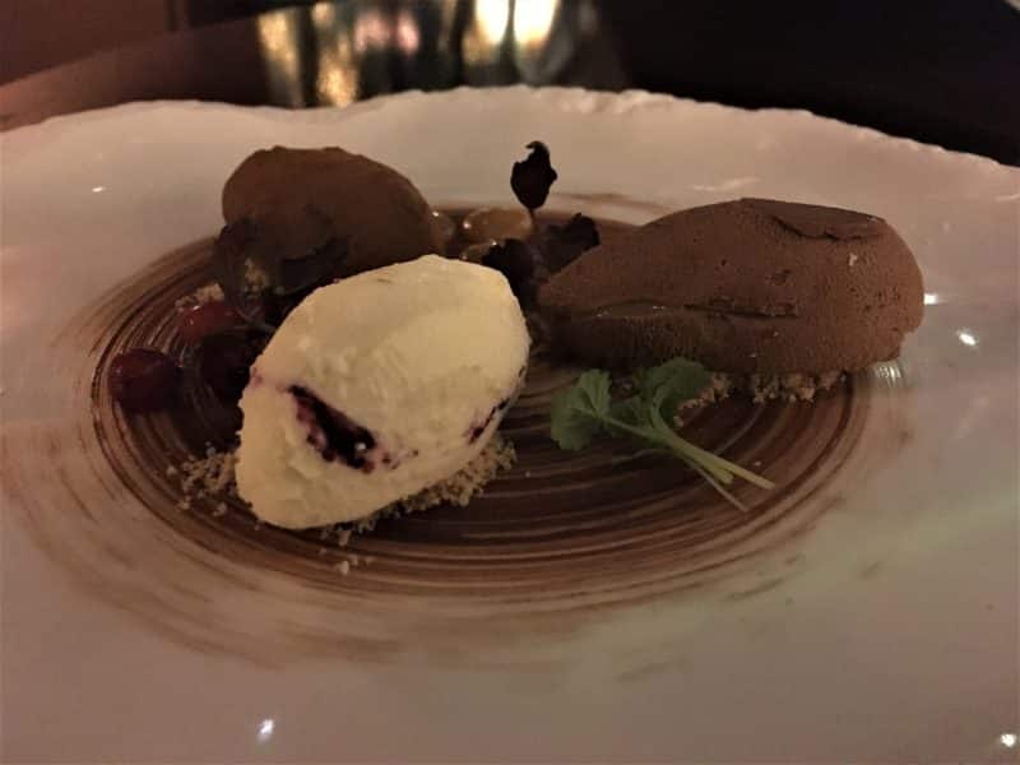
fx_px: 855
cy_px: 382
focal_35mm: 29
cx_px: 510
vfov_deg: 48.2
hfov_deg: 61.7
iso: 1250
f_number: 2.2
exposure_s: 1/17
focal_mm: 4.15
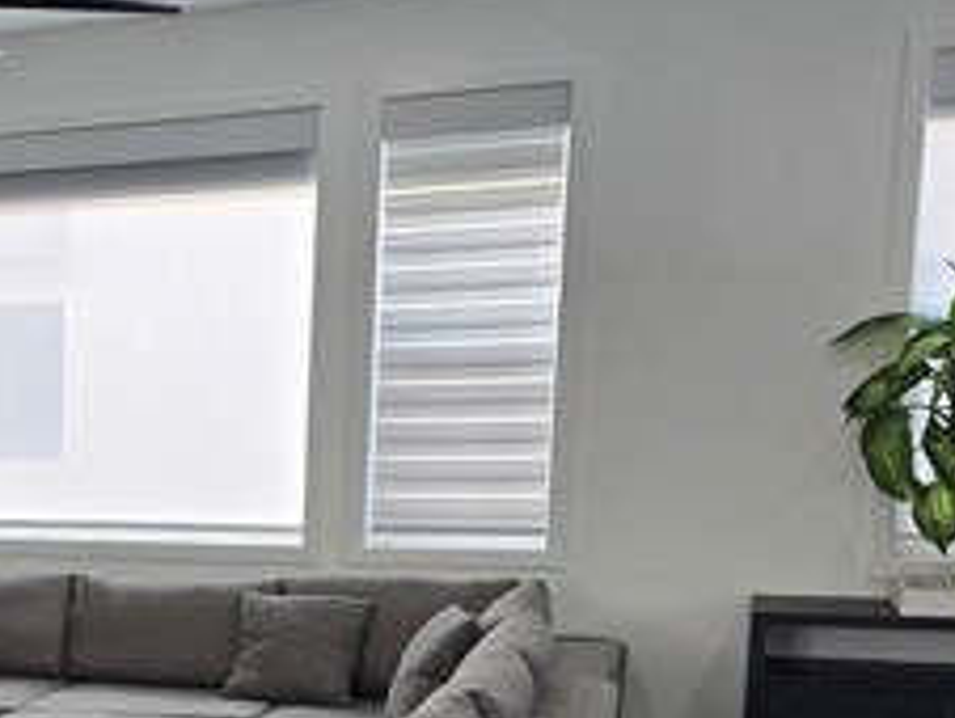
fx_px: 1795
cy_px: 655
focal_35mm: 65
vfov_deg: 22.1
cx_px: -279
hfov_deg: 25.7
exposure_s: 1/120
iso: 64
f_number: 1.7
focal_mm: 6.3
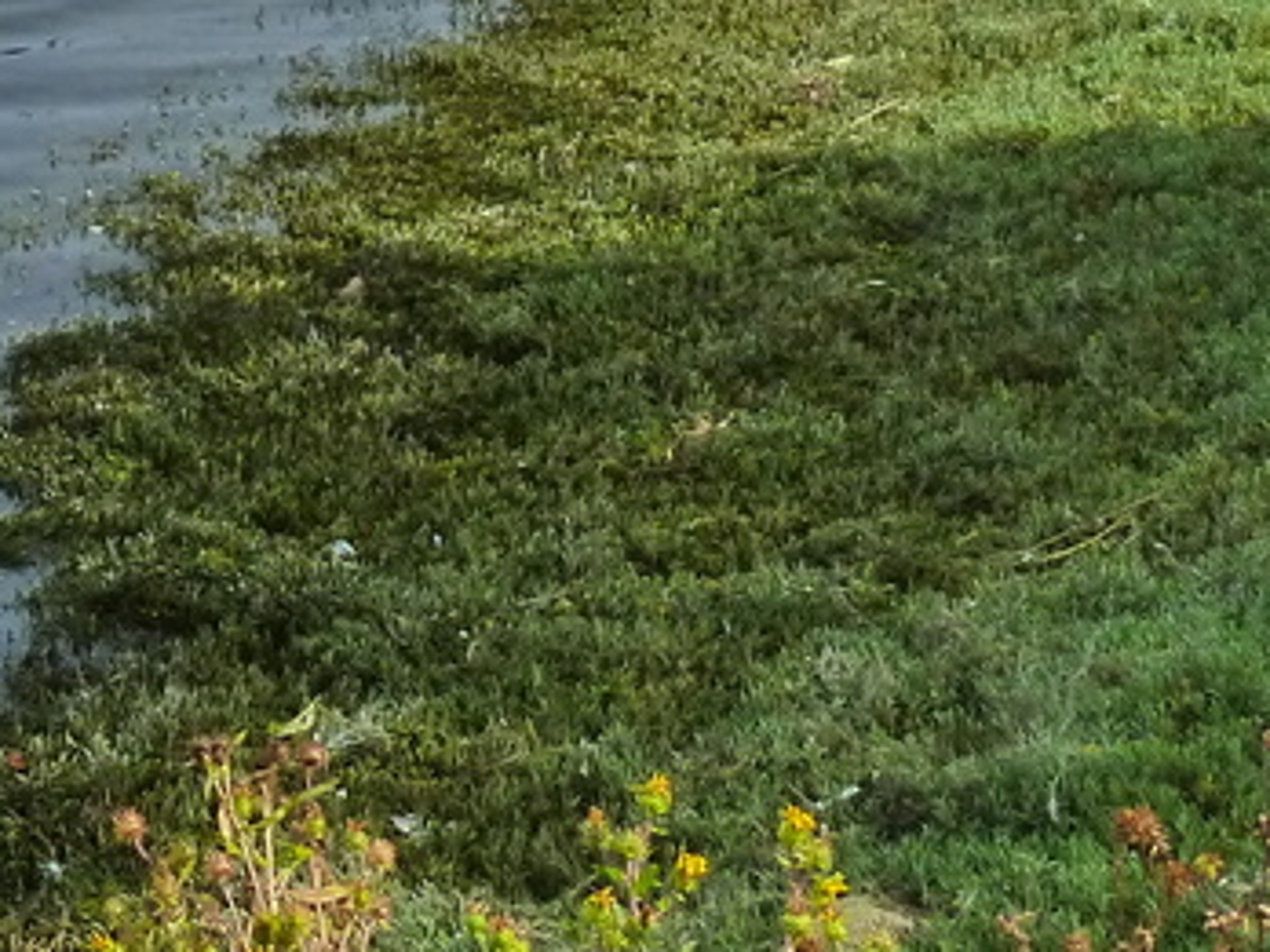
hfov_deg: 20.4
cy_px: -416
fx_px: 3375
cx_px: -77
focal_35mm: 92
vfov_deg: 15.0
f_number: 3.3
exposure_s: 1/800
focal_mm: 4.5
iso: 200
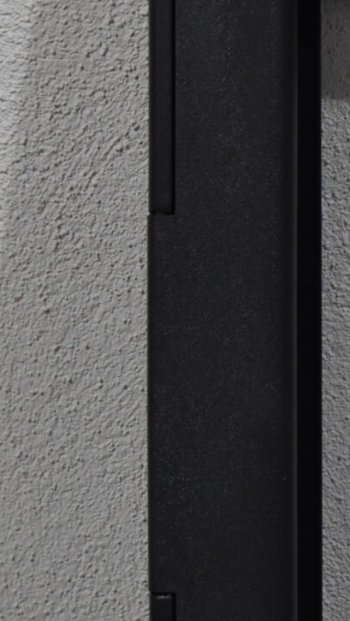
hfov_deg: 4.2
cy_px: 352
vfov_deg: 7.5
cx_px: 727
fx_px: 4746
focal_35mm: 288
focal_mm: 52
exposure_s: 1/250
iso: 800
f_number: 5.6
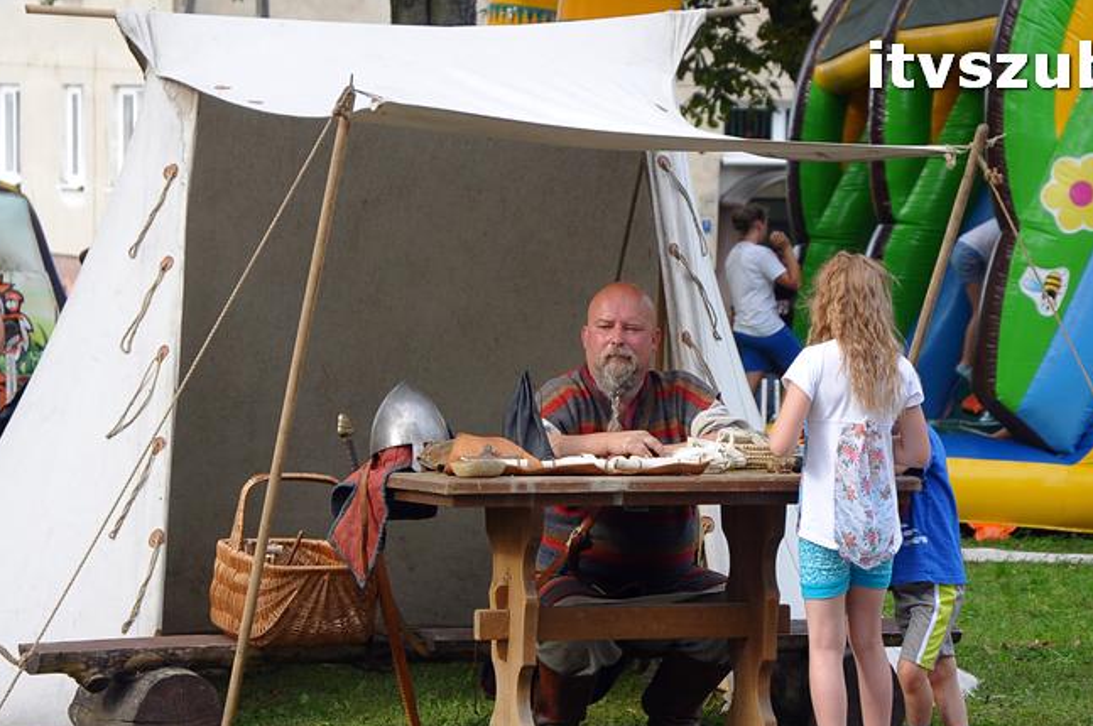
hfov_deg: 14.9
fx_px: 4186
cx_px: 610
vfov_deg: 9.9
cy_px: 463
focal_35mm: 138
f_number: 6.3
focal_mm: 70
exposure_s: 1/640
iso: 640
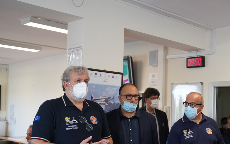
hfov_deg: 38.8
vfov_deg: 25.5
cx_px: 182
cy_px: 109
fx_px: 313
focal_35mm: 50
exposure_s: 1/800
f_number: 2.8
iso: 4000
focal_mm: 28
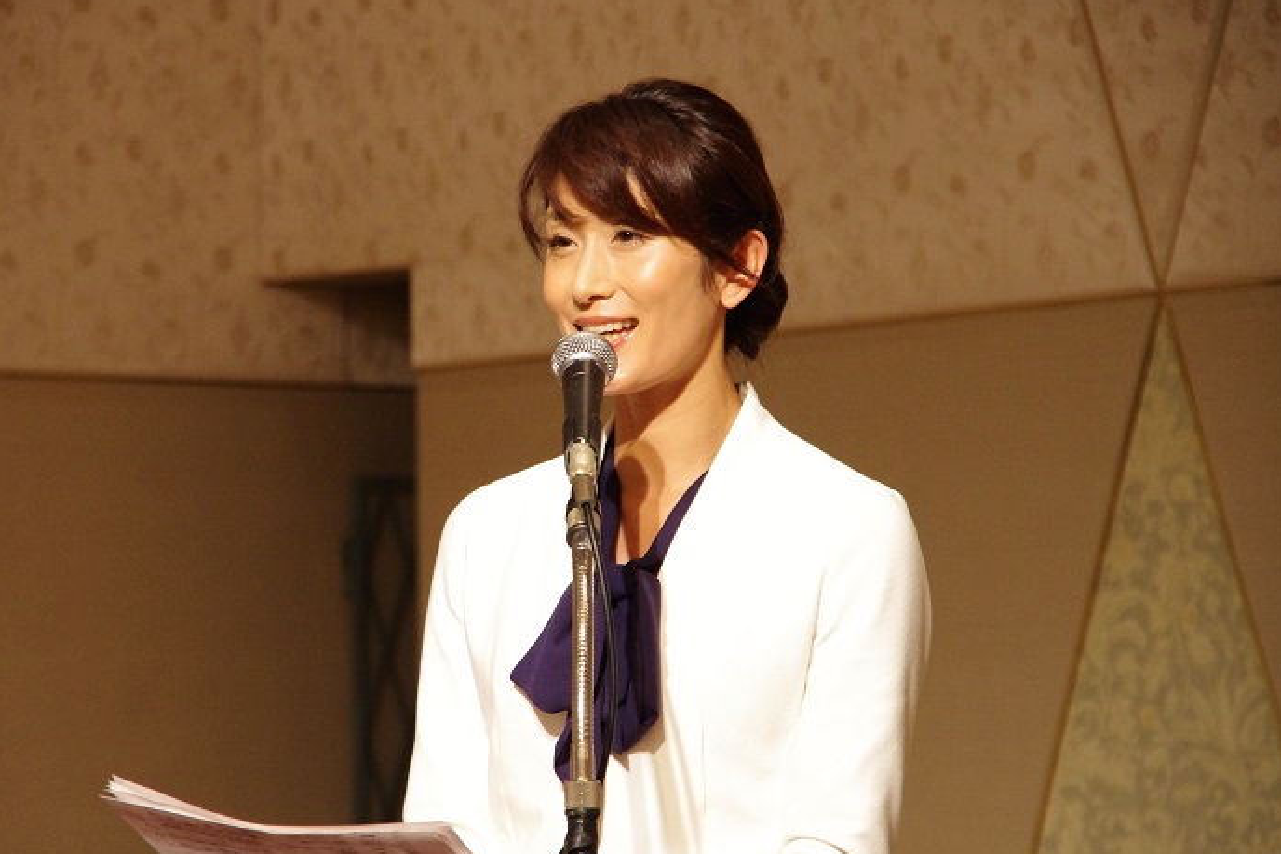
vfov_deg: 7.9
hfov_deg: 11.8
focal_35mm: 174
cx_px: 547
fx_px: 6192
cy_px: 427
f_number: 5.6
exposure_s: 1/125
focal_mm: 100
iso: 3200
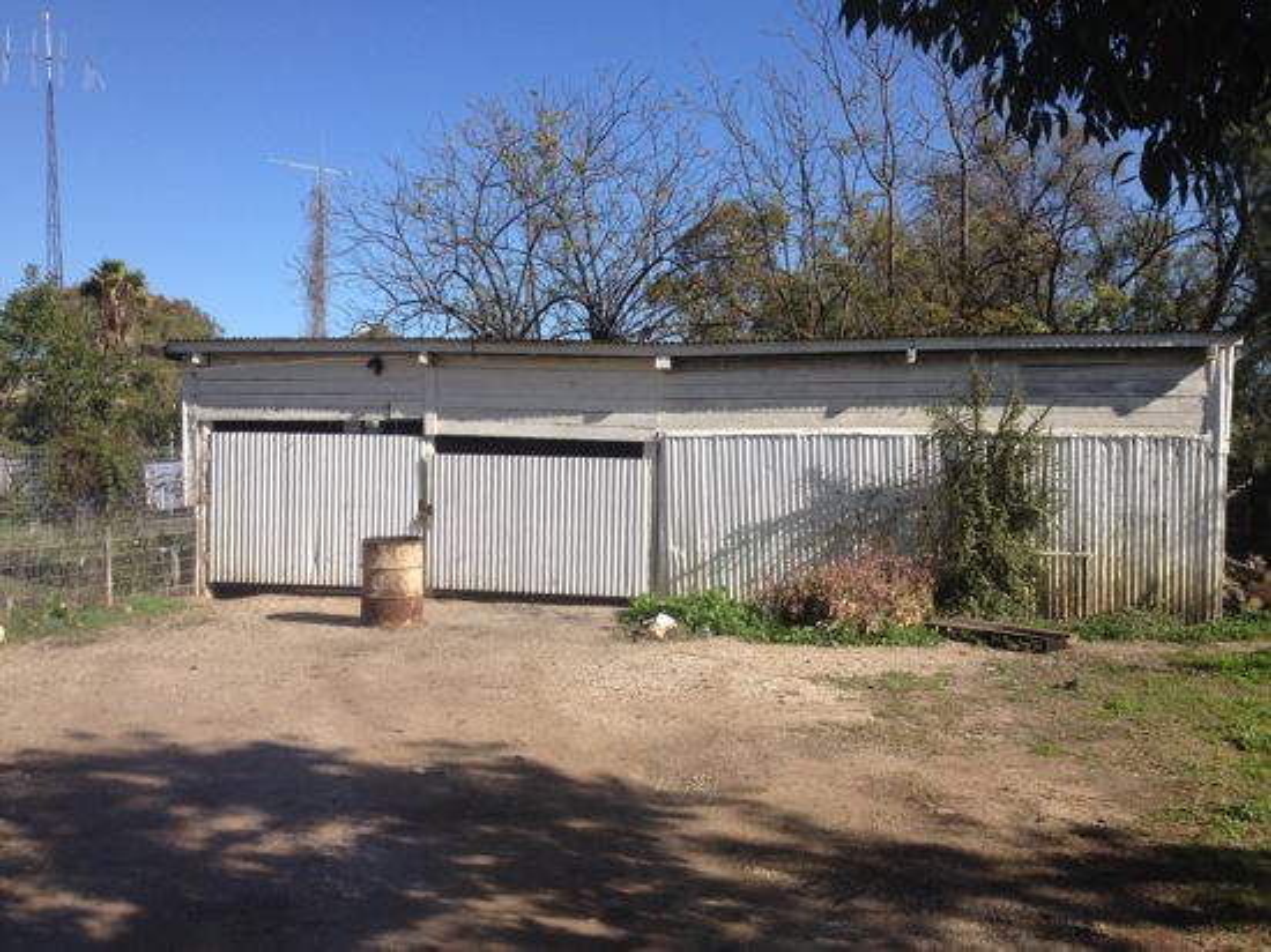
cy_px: 476
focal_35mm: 35
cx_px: 636
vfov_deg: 40.7
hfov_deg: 52.6
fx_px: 1285
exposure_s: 1/1453
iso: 50
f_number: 2.4
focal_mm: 4.28
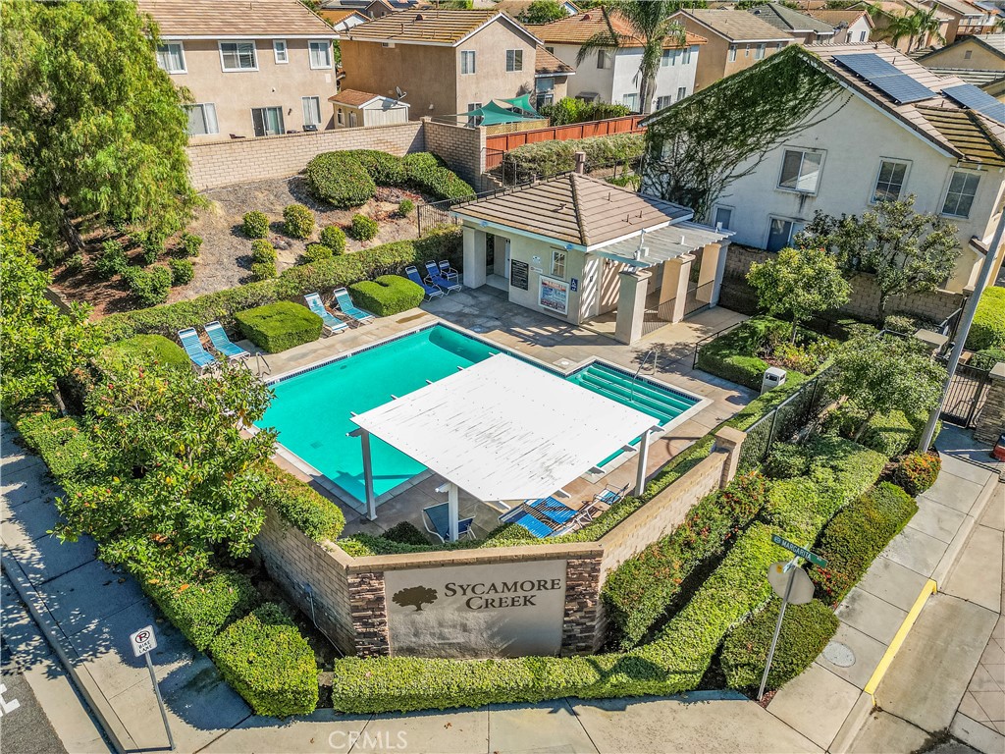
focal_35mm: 24
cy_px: 377
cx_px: 502
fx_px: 697
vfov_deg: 56.8
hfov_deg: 71.6
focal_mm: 6.72
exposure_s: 1/2500
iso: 120
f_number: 1.7
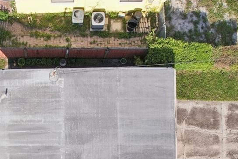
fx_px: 430
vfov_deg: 19.0
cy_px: 220
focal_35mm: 65
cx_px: 49
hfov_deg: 30.3
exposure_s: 1/1250
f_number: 2.8
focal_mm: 8.38
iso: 120
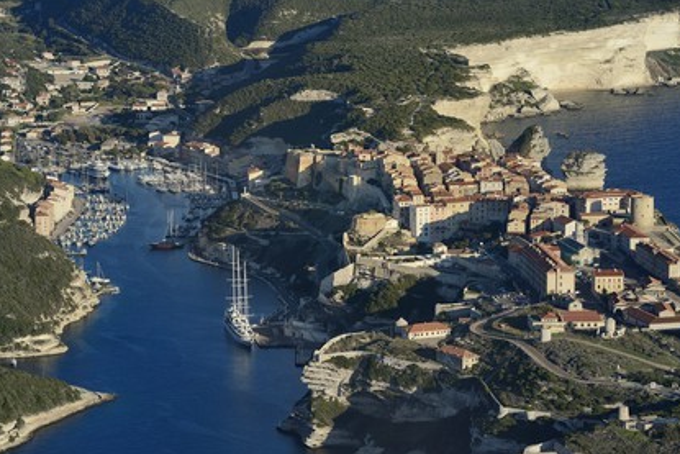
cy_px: 228
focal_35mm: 172
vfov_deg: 8.0
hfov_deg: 11.9
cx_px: 341
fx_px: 3250
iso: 400
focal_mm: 170
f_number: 10
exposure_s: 1/1000
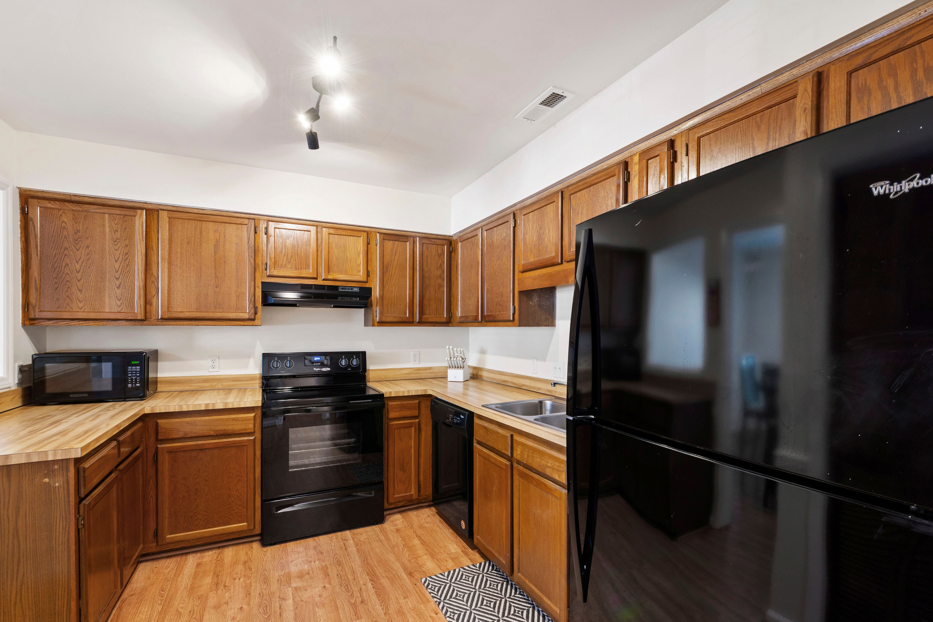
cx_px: 466
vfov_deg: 77.3
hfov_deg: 100.4
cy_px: 311
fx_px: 389
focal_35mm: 15
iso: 100
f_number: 8
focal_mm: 10
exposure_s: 1
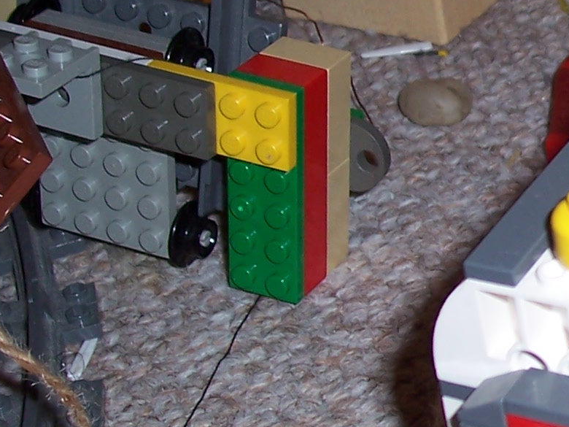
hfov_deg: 14.9
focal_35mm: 124
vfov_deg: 12.0
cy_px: 194
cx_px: 818
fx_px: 2038
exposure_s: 1/60
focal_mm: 7
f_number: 3
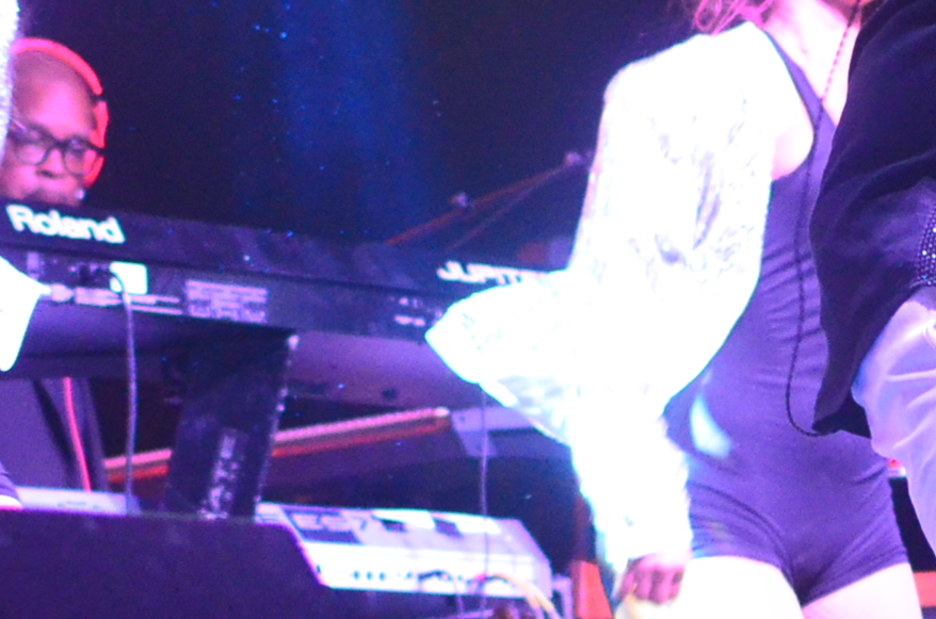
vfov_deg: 6.2
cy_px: 63
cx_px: 940
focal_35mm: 221
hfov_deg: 9.3
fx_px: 5735
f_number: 2.8
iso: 3200
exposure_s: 1/250
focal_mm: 35
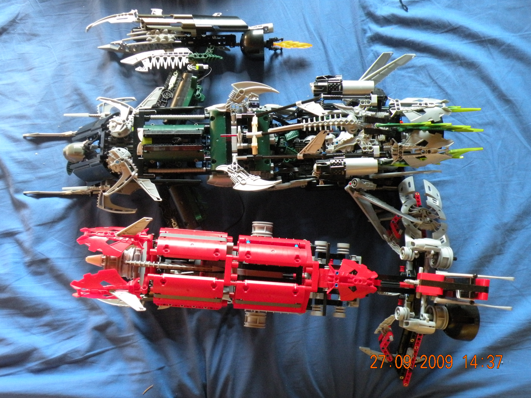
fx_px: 660
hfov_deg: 43.9
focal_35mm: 43
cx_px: 265
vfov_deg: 33.6
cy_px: 200
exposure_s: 1/39.4
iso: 400
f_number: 3.2
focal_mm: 7.4
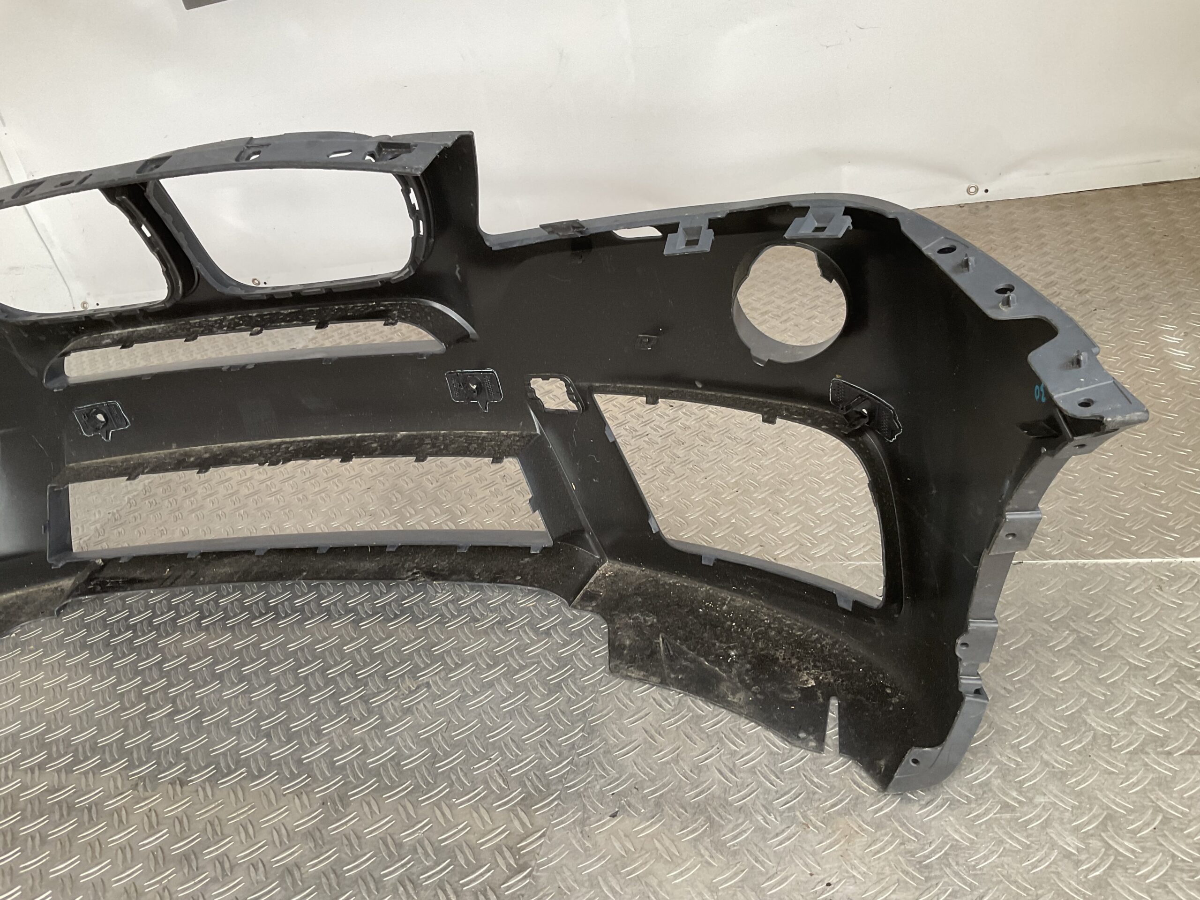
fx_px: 1005
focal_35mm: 29
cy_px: 450
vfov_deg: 48.2
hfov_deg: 61.7
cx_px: 600
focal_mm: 3
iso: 50
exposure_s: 1/100
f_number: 1.8
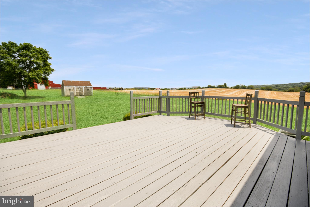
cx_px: 155
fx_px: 138
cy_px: 104
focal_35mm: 16
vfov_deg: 73.7
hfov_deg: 96.7
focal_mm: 16
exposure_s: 1/1600
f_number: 5.6
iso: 100
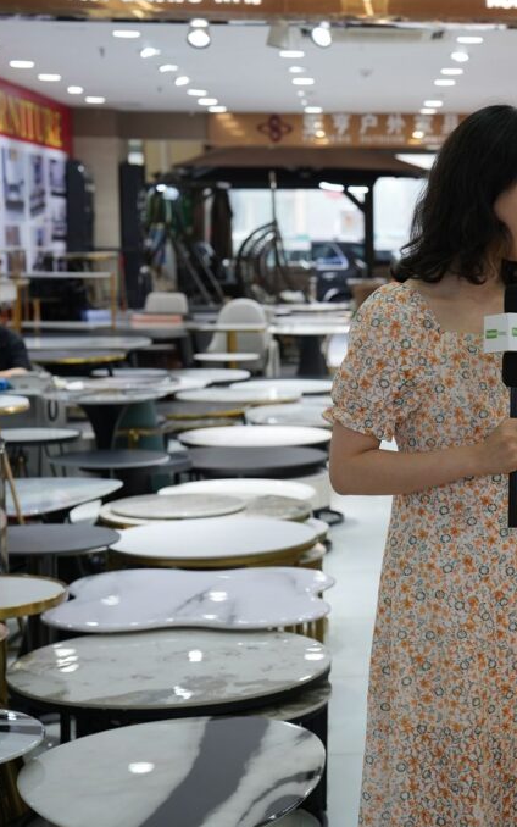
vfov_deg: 26.8
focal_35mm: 77
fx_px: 1735
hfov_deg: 16.5
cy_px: 414
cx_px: 557
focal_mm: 50
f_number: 4
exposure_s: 1/50
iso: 250
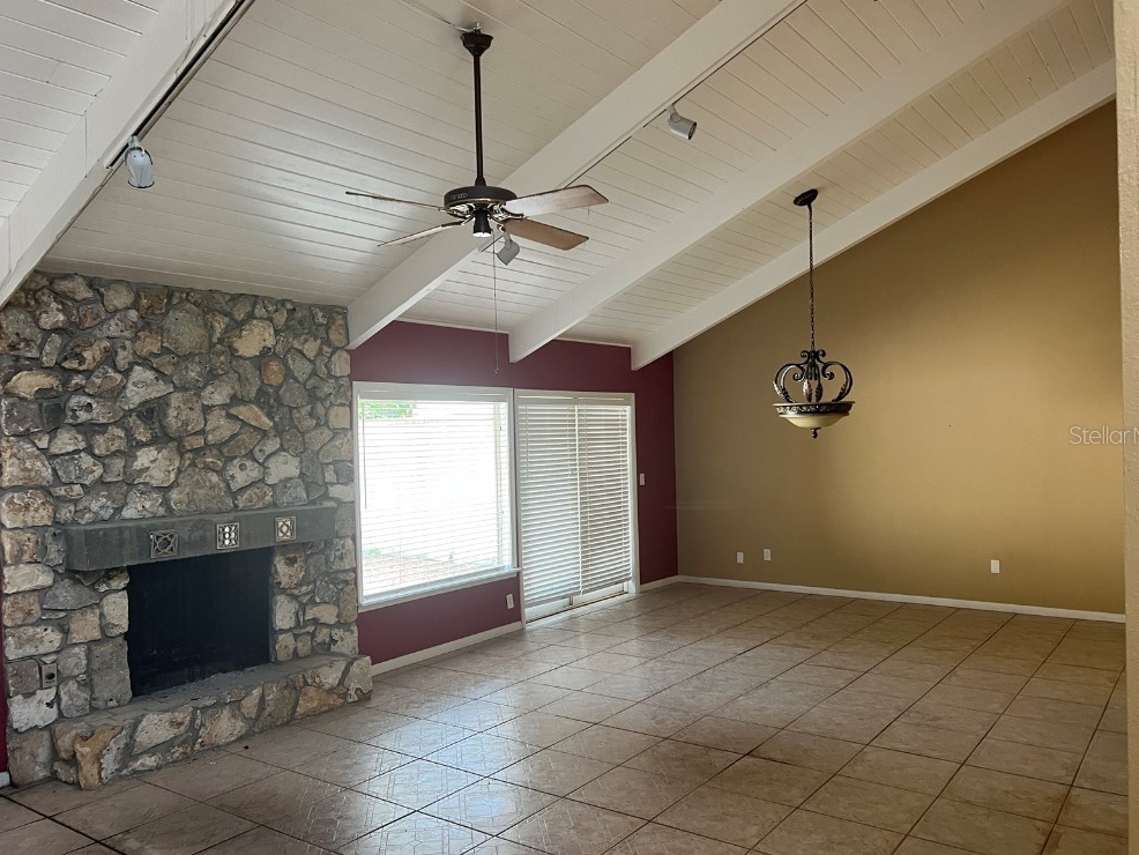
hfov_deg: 65.3
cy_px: 434
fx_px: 889
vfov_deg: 51.4
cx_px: 587
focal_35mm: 27
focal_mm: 5.7
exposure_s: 1/94
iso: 125
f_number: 1.5
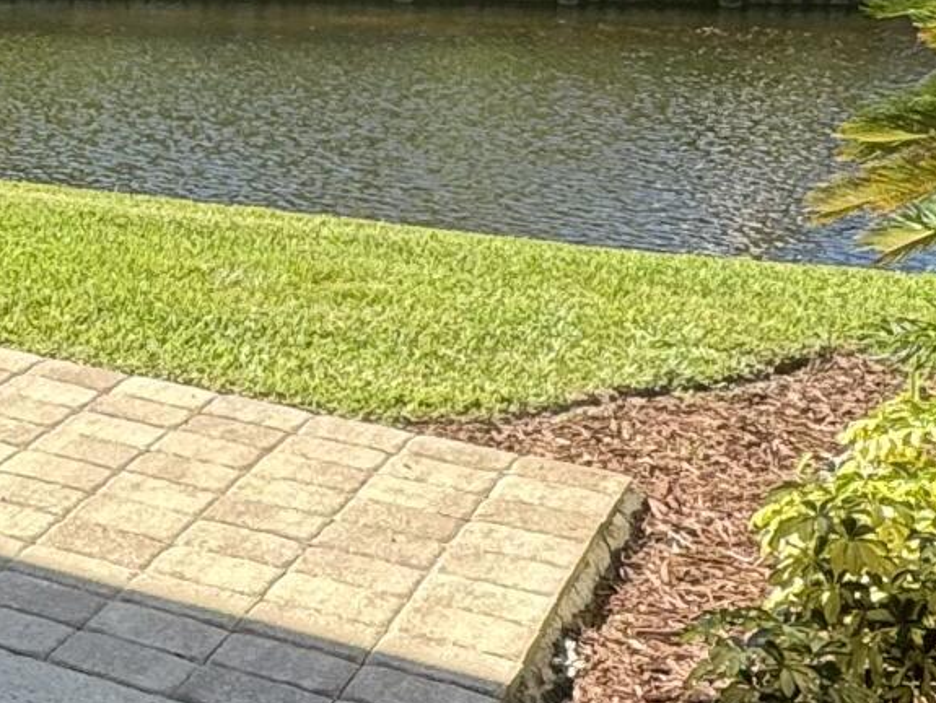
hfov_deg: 23.3
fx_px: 1975
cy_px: 278
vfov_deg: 20.2
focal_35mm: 73
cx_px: -309
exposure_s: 1/615
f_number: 2.2
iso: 40
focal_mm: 2.22
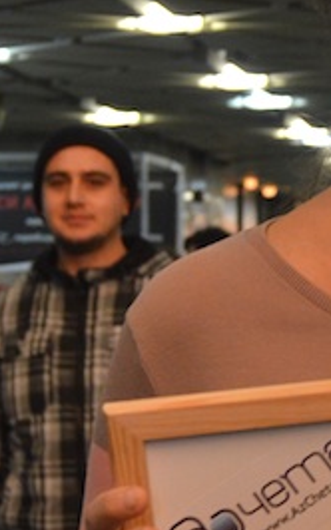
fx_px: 1994
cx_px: 517
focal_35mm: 138
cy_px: 414
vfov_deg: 15.1
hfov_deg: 9.2
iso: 800
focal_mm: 24
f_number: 3.8
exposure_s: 1/40
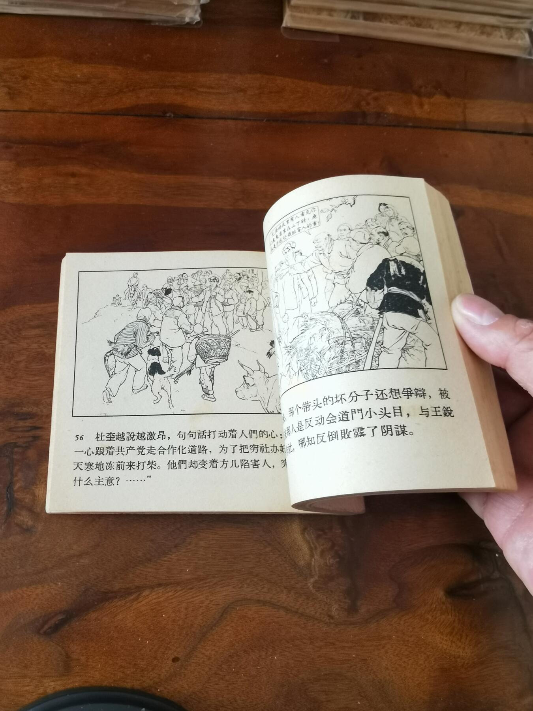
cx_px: 266
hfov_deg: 51.4
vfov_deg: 65.3
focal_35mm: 27
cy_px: 356
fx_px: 554
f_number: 2.2
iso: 125
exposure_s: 1/33.3
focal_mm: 2.26
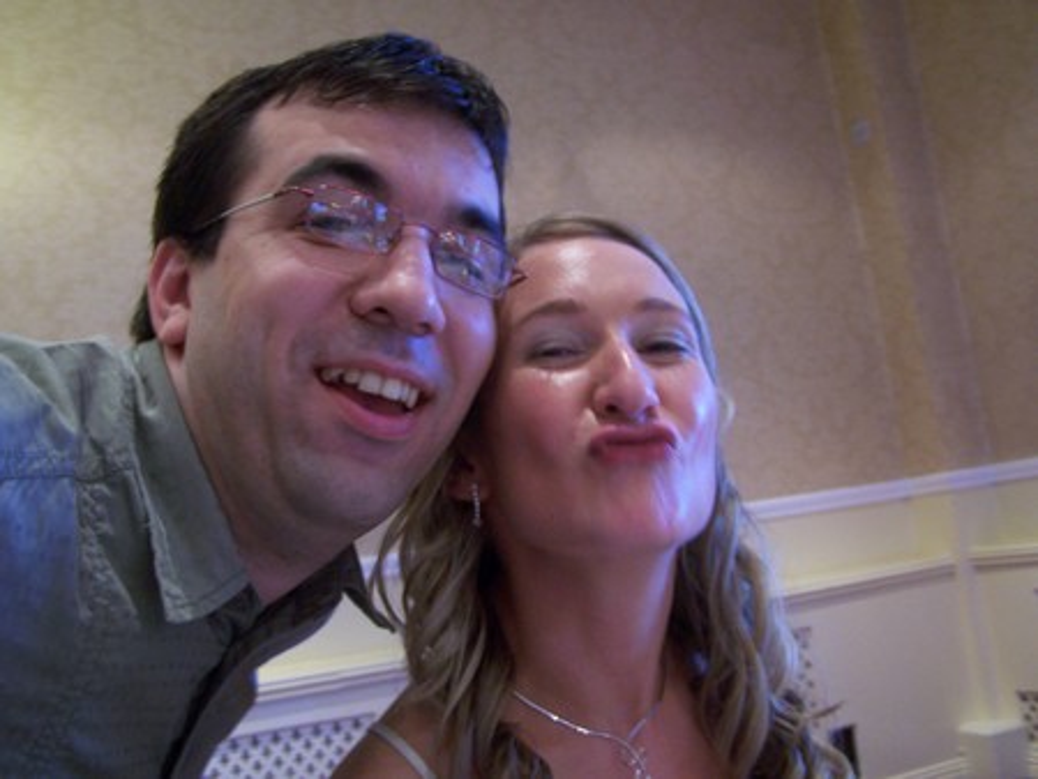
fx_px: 1140
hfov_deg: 49.0
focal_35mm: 38
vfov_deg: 37.8
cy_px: 390
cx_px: 519
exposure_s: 1/8
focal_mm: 6.3
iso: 140
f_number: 2.8
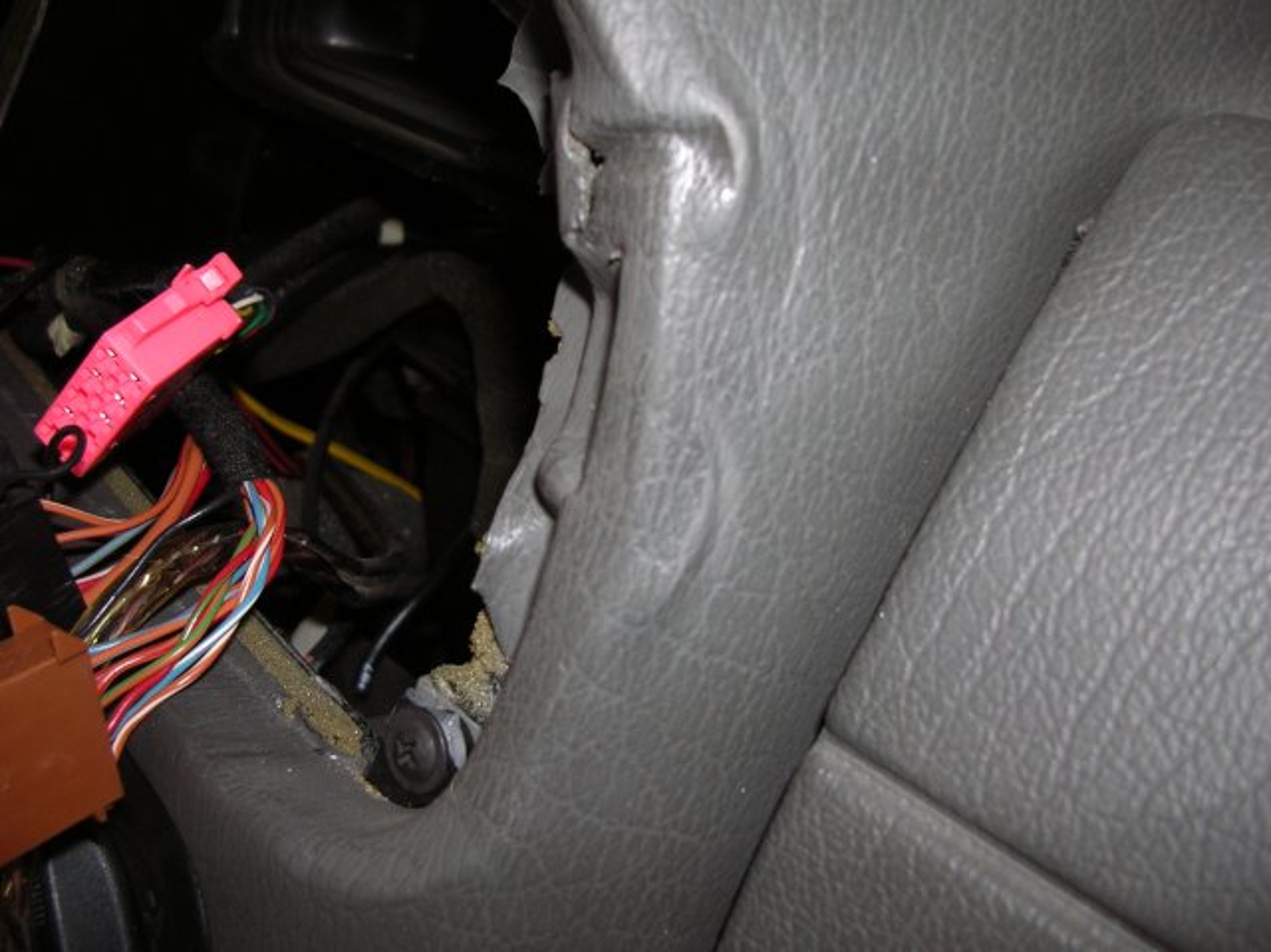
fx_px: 1284
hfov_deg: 52.7
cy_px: 476
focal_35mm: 35
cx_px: 636
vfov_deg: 40.6
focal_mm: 5.8
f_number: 2.8
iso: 50
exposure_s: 1/60.1
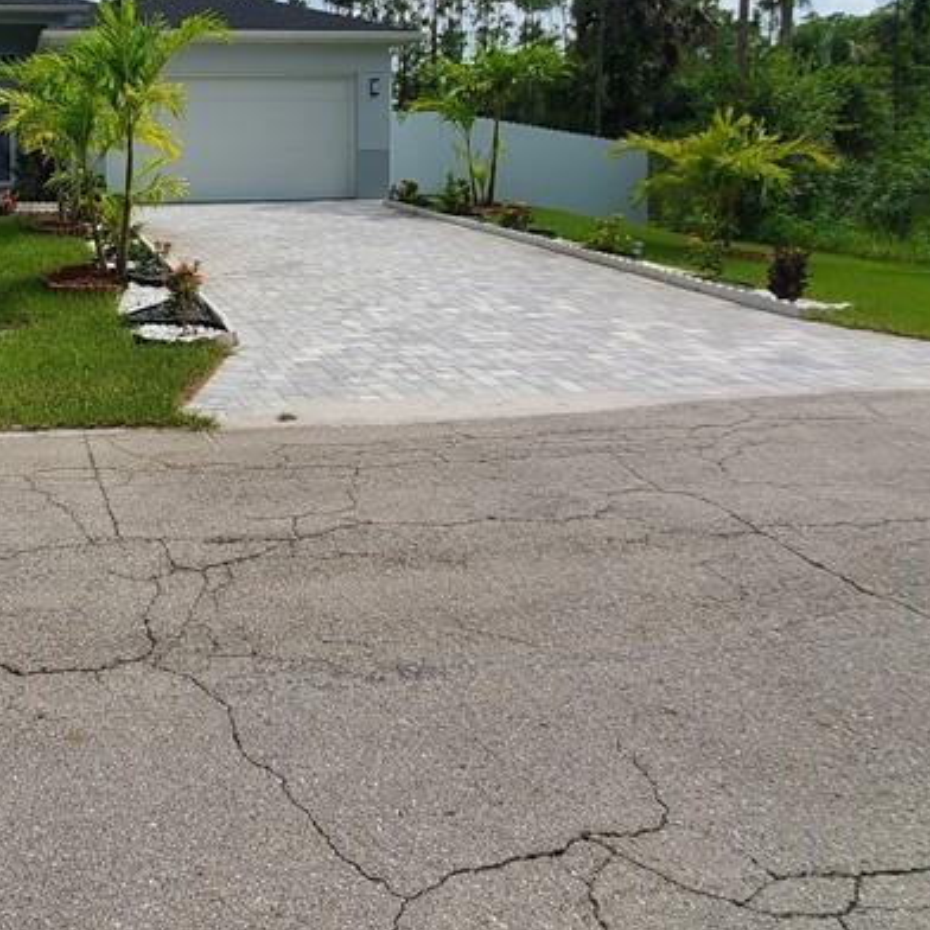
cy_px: 178
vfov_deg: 50.6
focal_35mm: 30
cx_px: 133
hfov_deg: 49.4
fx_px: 912
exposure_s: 1/1501
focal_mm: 1.8
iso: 50
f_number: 2.2
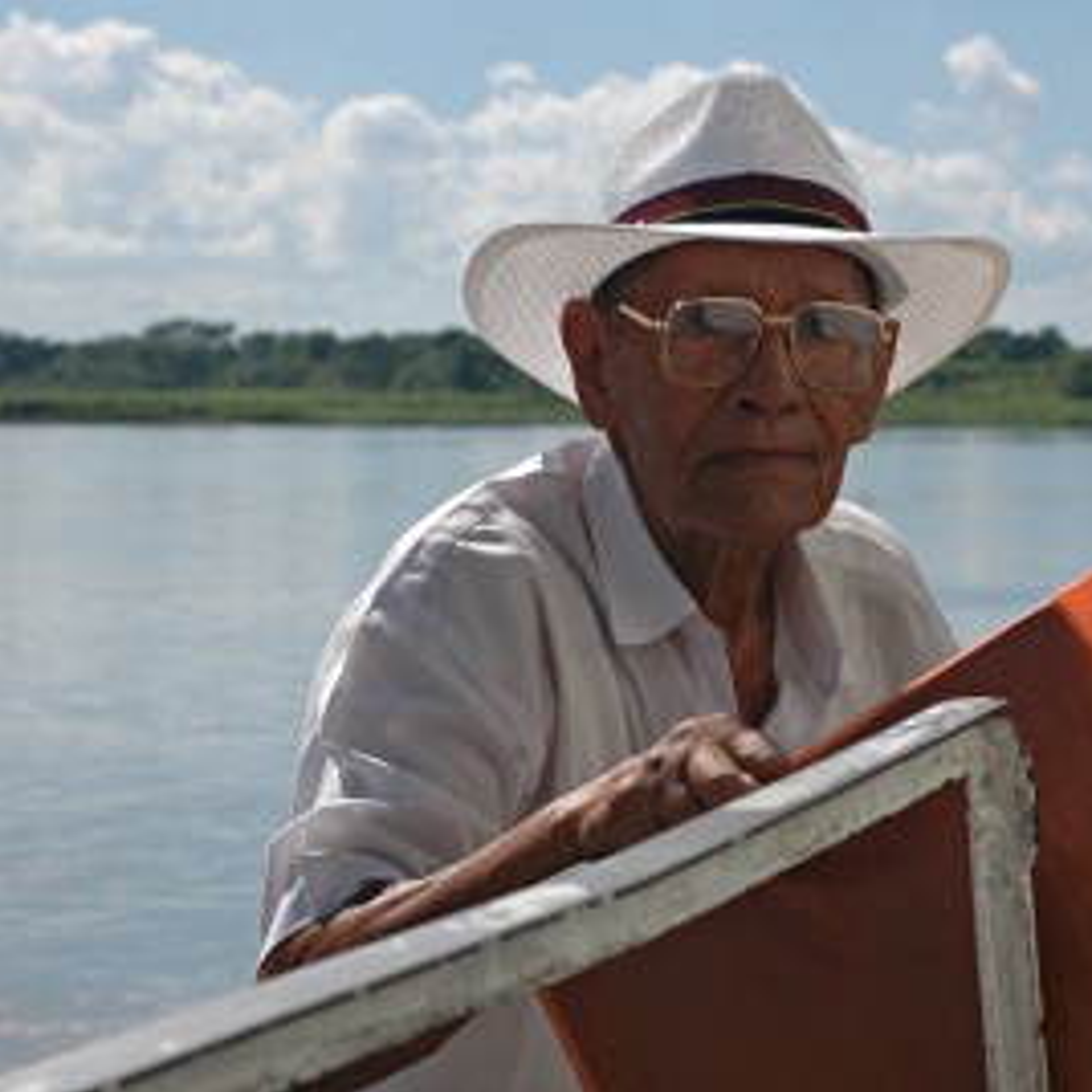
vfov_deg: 12.9
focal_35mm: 135
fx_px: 4818
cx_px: 821
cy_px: 546
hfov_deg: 12.9
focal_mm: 70
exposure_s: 1/160
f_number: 9
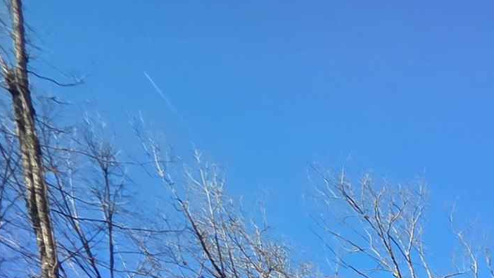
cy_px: 764
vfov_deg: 12.4
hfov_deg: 18.0
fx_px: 812
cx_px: 1044
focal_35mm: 62
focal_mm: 2.2
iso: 40
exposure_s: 1/655
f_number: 1.9
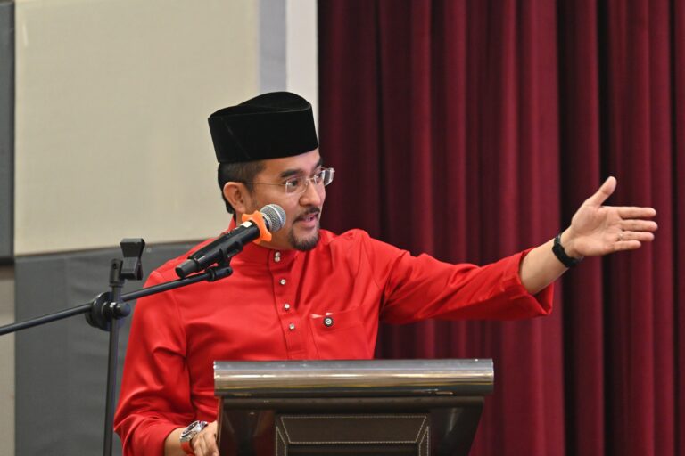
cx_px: 342
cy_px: 228
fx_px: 3805
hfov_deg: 10.3
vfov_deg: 6.9
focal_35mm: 200
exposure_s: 1/100
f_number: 4.5
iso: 4000
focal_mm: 200
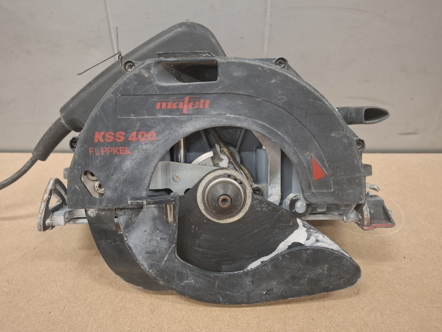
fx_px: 306
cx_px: 215
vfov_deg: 56.8
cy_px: 167
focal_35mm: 24
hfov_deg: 71.6
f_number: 1.8
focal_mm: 5.54
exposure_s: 1/25
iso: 500
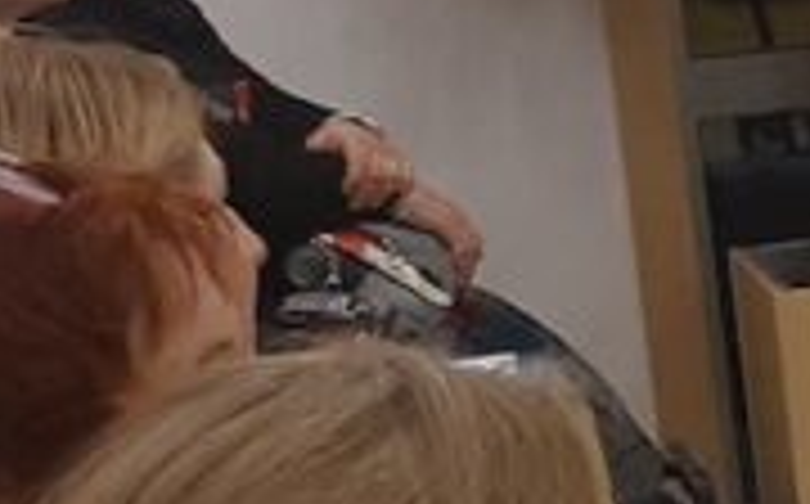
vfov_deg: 8.0
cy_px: 234
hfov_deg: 10.3
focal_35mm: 163
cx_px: 2214
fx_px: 3594
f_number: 1.7
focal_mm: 3.93
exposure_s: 1/50
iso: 125
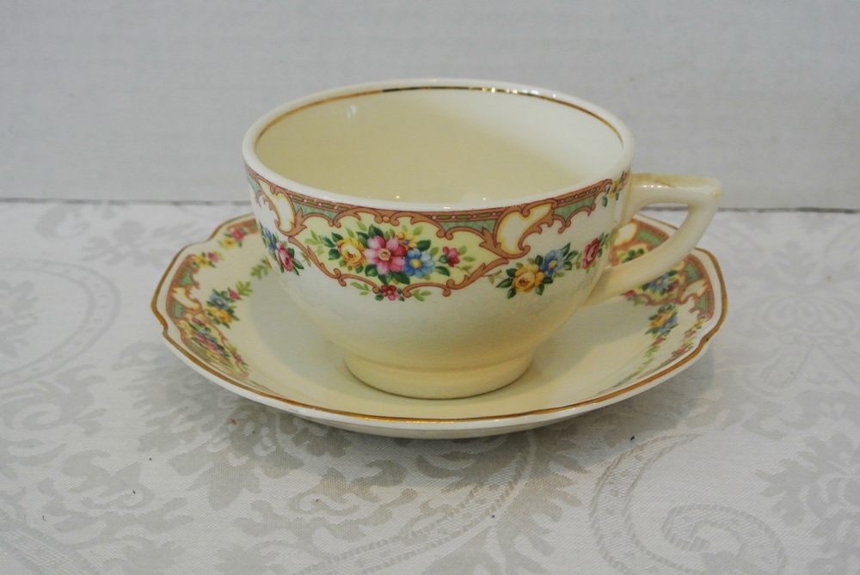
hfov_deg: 29.6
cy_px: 288
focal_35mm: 68
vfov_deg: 20.1
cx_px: 430
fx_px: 1626
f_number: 5.3
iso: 800
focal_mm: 25.2
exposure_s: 1/60
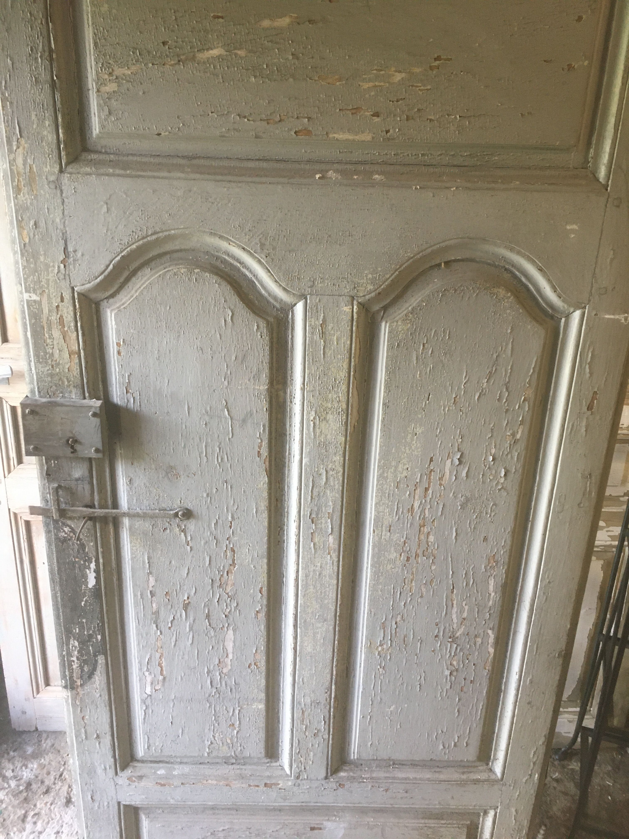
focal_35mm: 29
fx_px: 703
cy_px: 420
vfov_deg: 61.7
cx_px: 314
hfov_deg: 48.2
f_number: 2.2
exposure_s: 1/33
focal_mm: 4.15
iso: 160
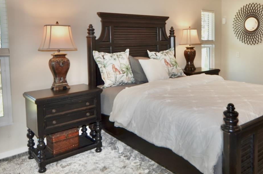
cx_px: 155
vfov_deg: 21.7
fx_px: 452
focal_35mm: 62
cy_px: 54
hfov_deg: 32.4
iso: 200
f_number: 4.5
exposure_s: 1/80
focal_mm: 24
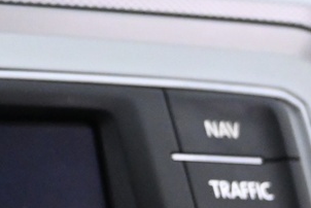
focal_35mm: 153
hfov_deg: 11.9
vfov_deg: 8.5
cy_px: 420
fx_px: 1320
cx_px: -320
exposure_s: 1/30
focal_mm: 19
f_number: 3.8
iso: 2500
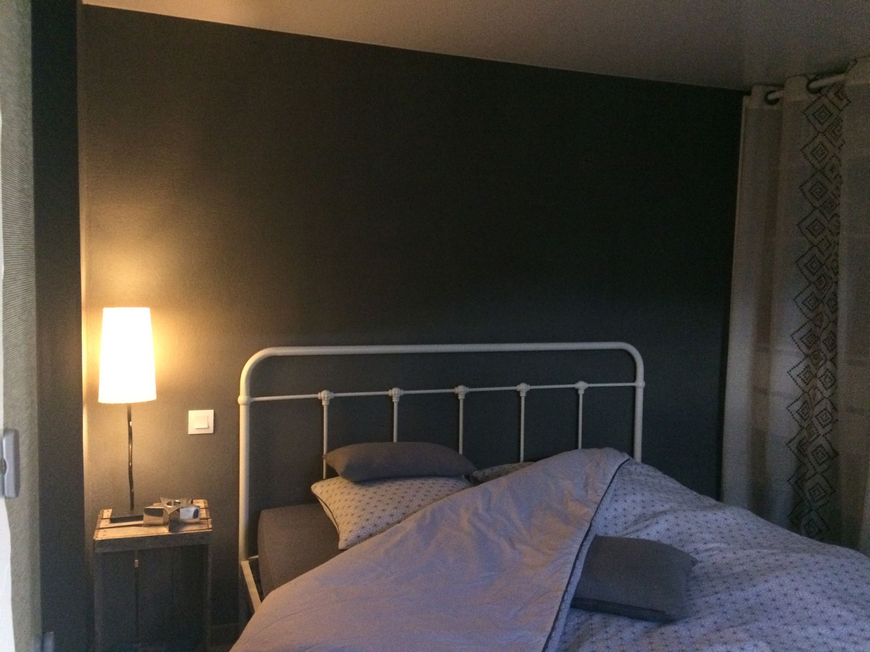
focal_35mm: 29
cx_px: 435
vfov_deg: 48.2
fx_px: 729
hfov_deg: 61.7
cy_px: 326
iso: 500
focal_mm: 4.15
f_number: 2.2
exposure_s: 1/17
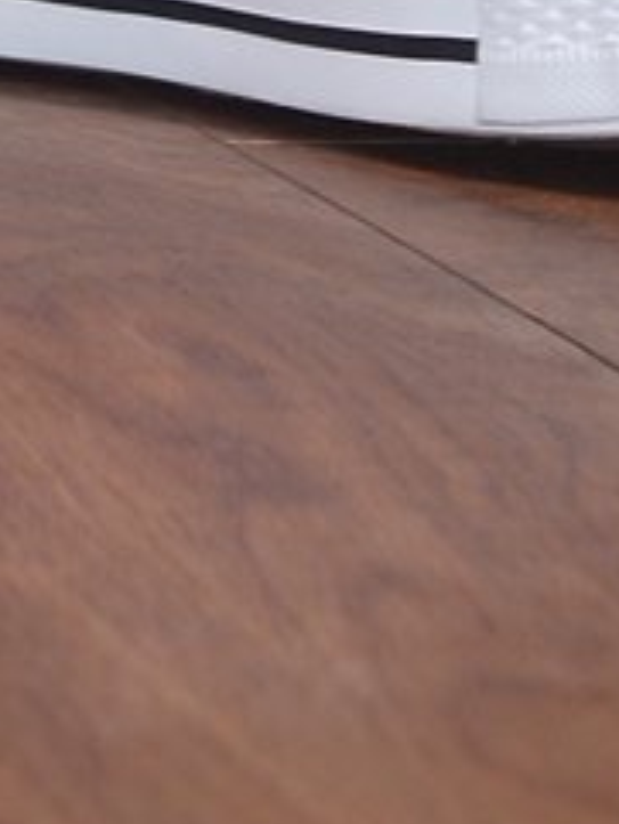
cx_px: -181
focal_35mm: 293
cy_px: -2484
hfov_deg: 5.1
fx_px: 6980
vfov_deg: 5.8
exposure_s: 1/60
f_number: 5.6
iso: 500
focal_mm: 35
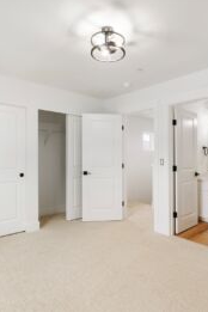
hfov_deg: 54.8
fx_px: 199
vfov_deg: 76.1
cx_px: 121
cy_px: 154
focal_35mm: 23
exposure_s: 1/320
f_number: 8
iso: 800
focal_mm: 10
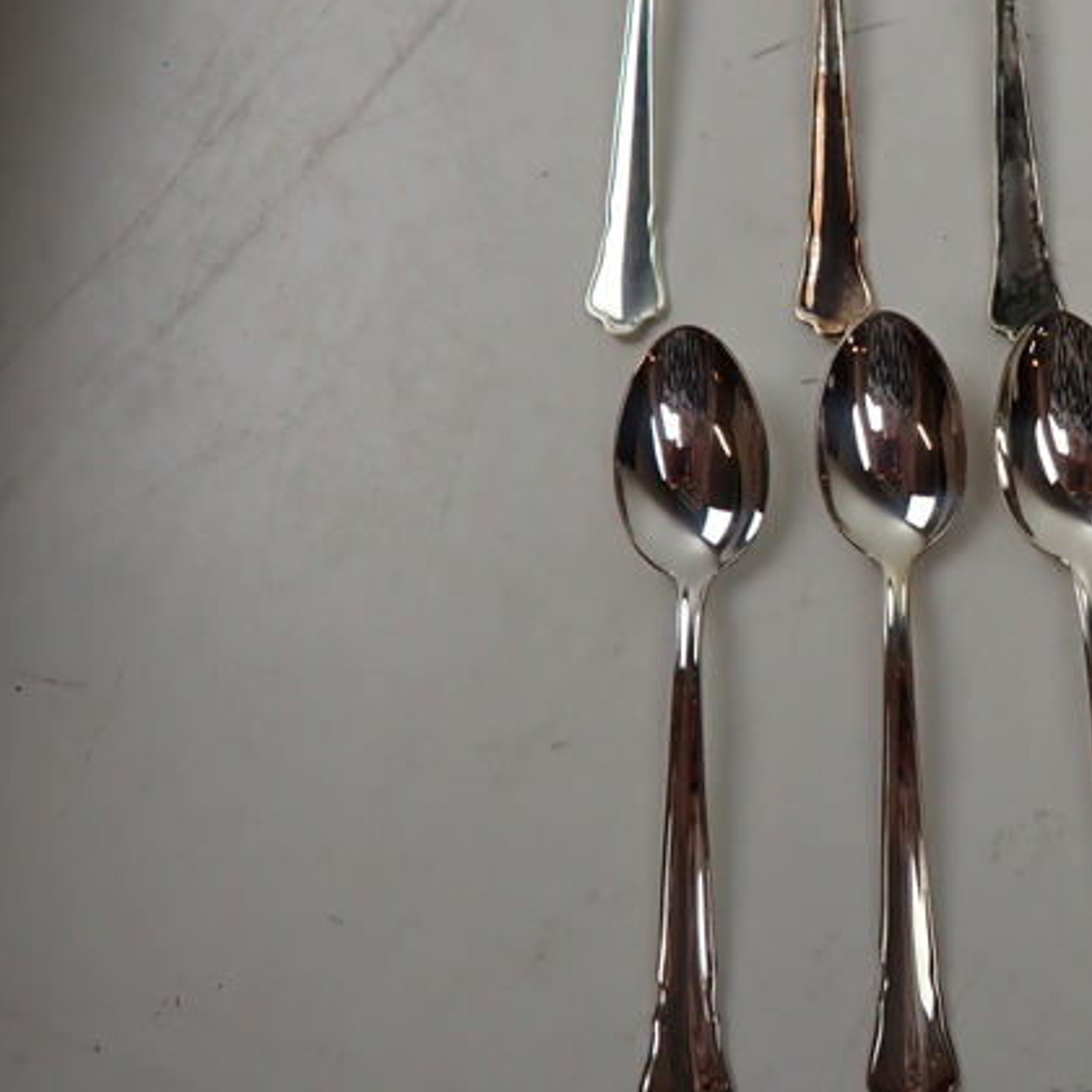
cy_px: 398
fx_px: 1142
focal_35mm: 32
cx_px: 988
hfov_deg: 46.1
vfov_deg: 50.5
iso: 100
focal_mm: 3.33
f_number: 2
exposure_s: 1/160
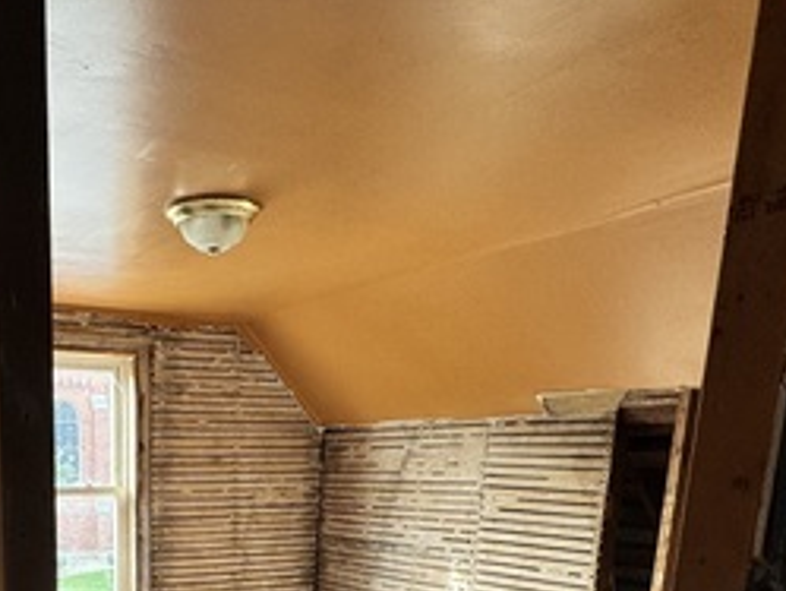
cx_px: 152
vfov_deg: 33.9
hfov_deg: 48.3
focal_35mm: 36
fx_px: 818
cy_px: 667
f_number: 2.2
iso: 125
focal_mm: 2.22
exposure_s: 1/99
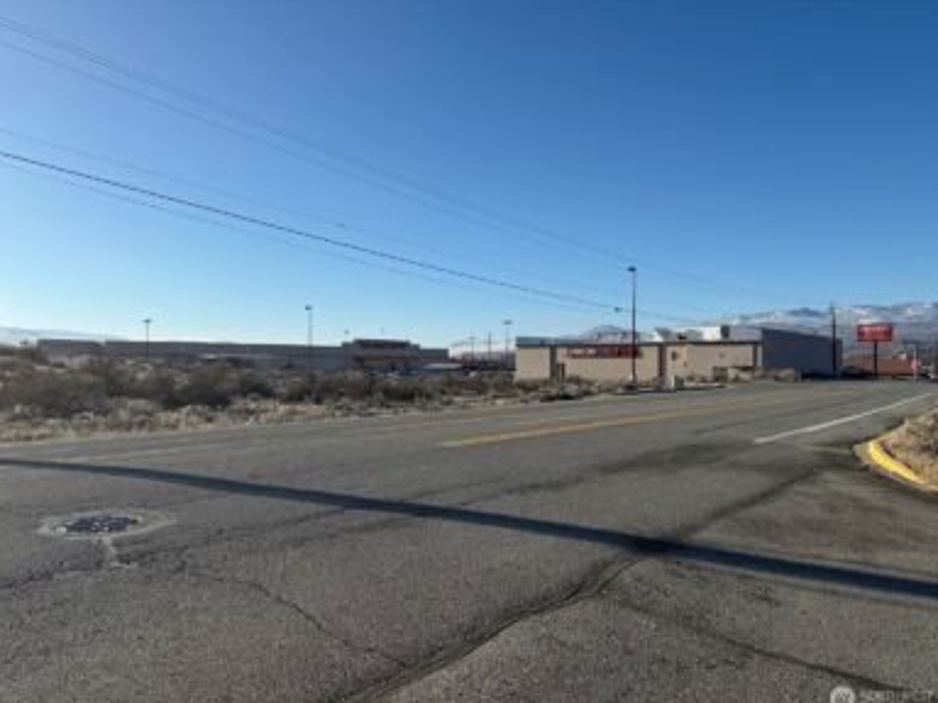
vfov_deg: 54.9
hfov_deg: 69.4
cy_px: 361
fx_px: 677
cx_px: 462
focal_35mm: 25
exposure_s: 1/7353
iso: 80
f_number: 1.78
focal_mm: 6.76
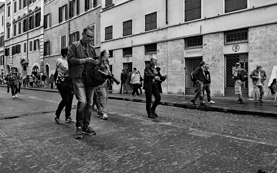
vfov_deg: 51.0
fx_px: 181
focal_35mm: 24
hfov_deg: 74.7
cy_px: 78
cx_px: 129
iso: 200
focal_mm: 14
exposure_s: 1/140
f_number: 5
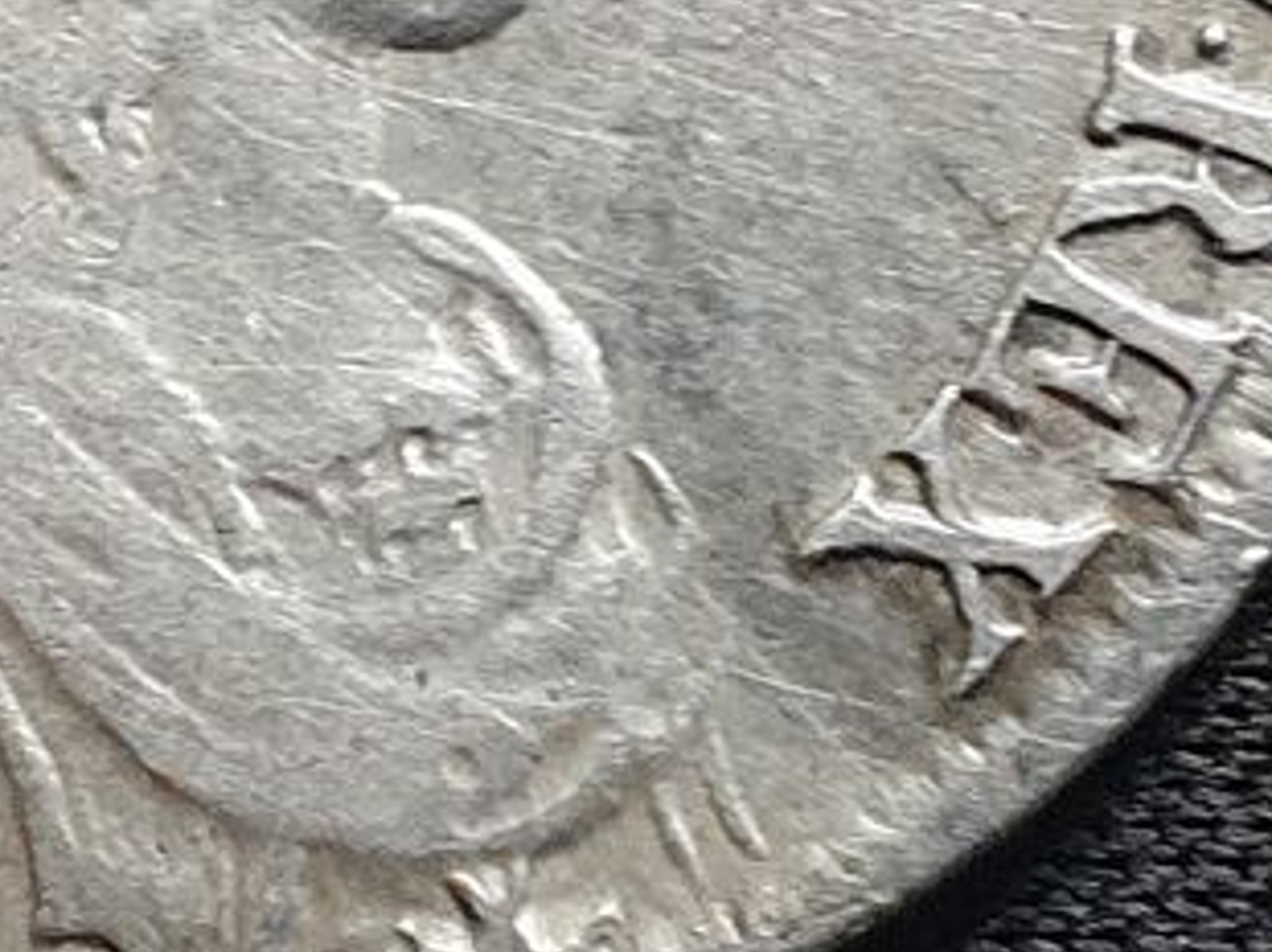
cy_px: -172
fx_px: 3084
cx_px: -62
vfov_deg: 16.8
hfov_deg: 22.2
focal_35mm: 84
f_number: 2.4
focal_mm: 4.3
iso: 320
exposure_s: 1/50
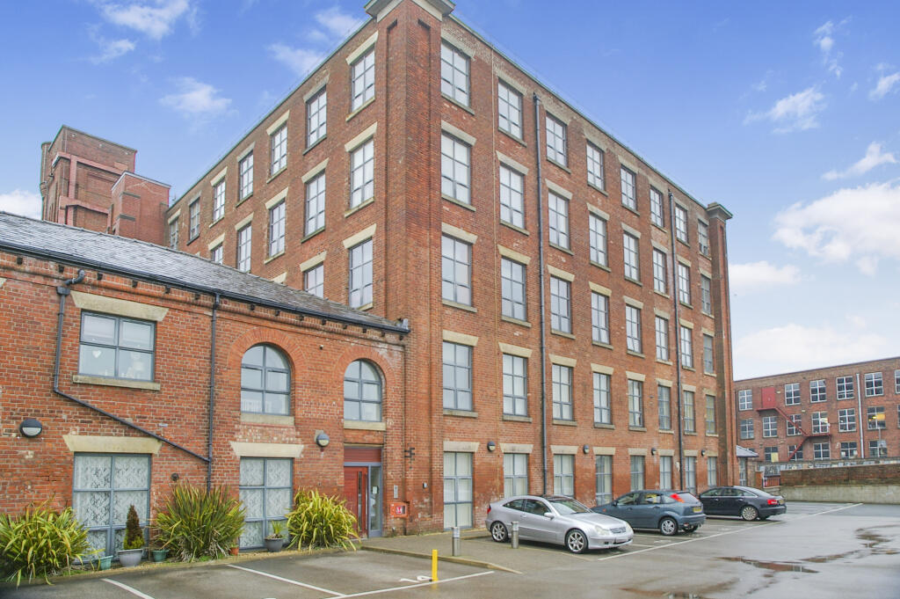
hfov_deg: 81.2
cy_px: 300
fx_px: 525
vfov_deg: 59.4
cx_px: 450
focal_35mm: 21
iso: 200
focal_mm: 14
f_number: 2.8
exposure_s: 1/180
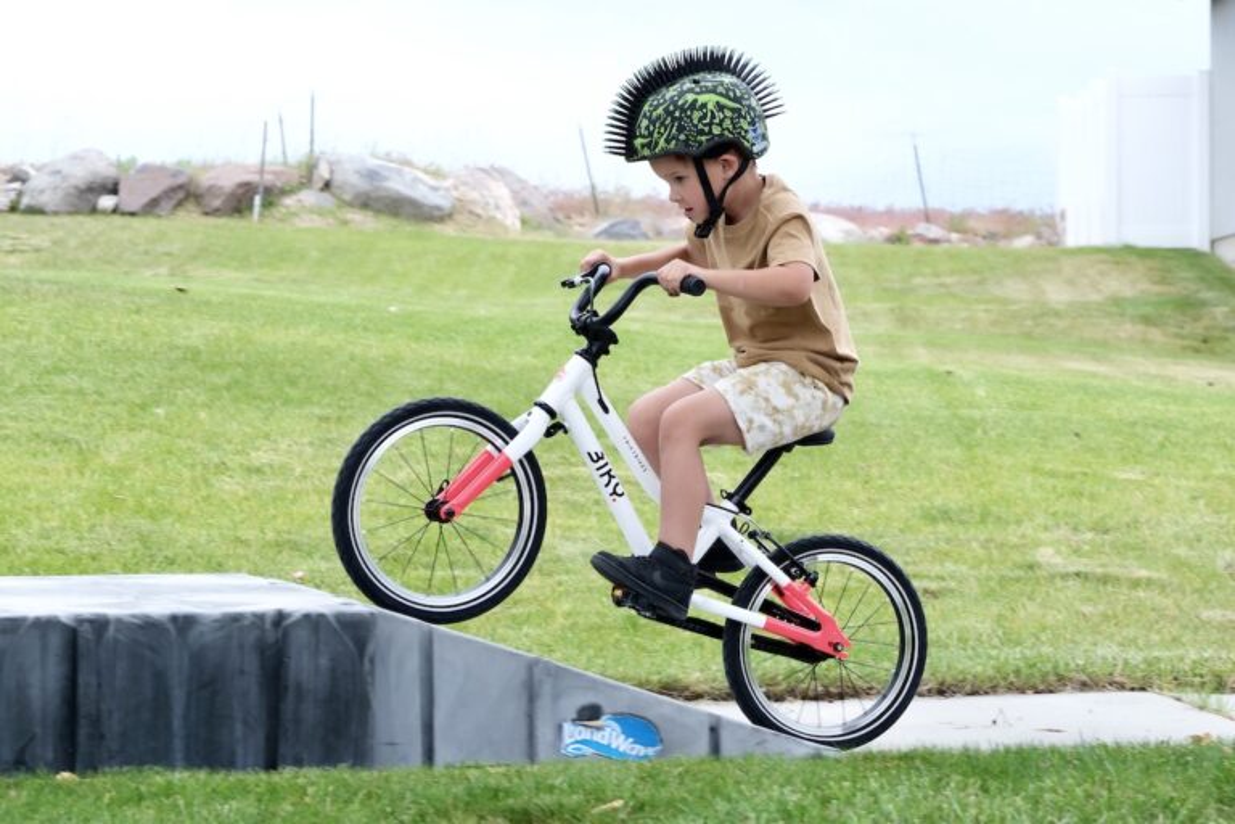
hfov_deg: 27.0
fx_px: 2573
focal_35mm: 75
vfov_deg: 18.2
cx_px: 618
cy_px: 412
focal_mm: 50
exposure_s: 1/450
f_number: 5.6
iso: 400
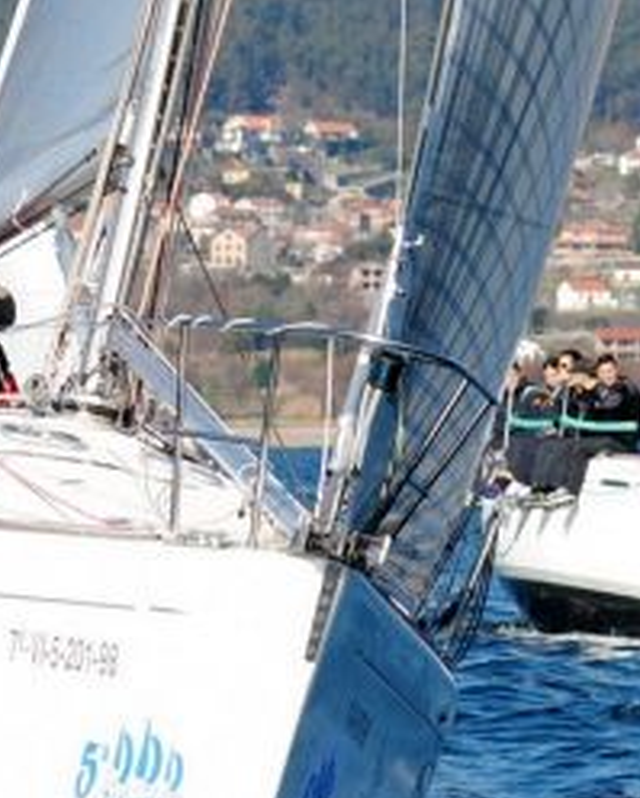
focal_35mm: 409
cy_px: 394
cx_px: 595
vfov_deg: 4.7
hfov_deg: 3.8
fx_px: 9666
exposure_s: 1/500
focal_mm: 90
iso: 100
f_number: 5.6
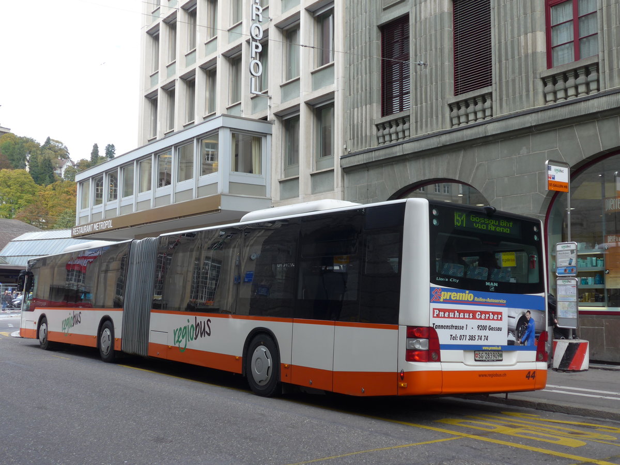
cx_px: 310
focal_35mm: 41
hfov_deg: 45.8
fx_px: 734
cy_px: 232
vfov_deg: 35.1
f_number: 2.8
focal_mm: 8.4
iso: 80
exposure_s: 1/320
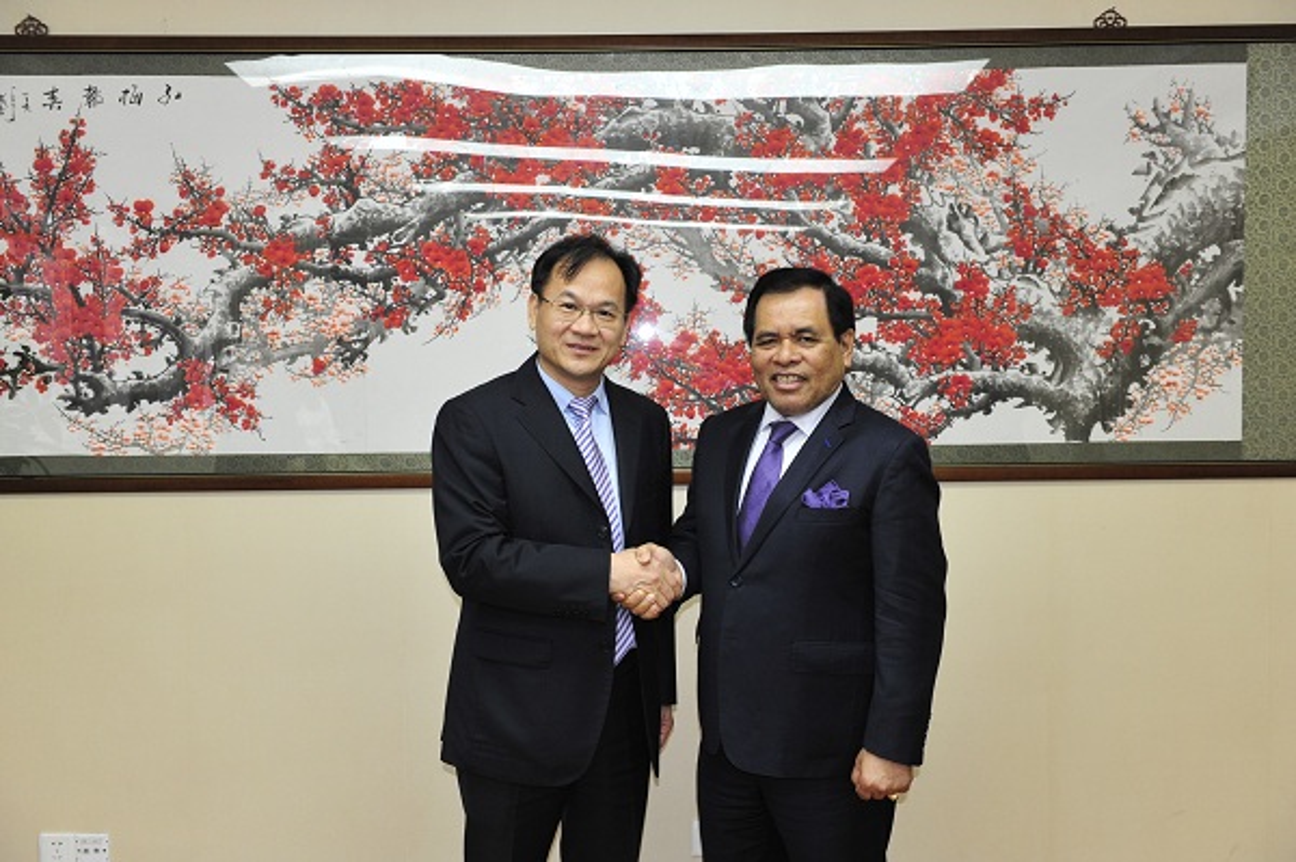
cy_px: 431
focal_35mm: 36
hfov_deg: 53.2
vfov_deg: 36.8
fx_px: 1295
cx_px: 648
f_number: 5
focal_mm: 36
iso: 1600
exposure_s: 1/80
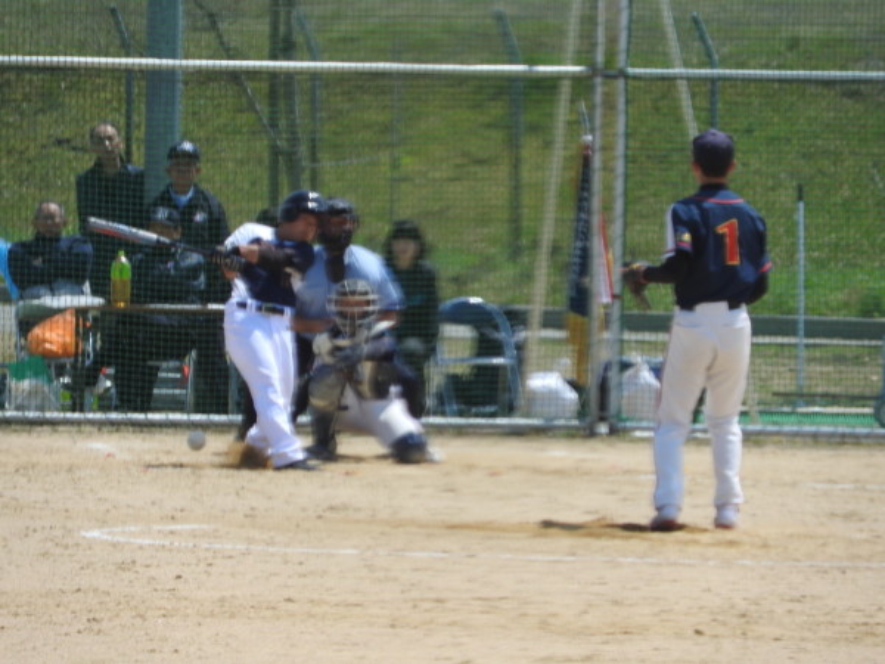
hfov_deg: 3.3
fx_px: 15340
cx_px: 442
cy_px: 332
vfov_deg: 2.5
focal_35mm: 600
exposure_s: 1/640
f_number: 5.6
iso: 100
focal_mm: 107.5
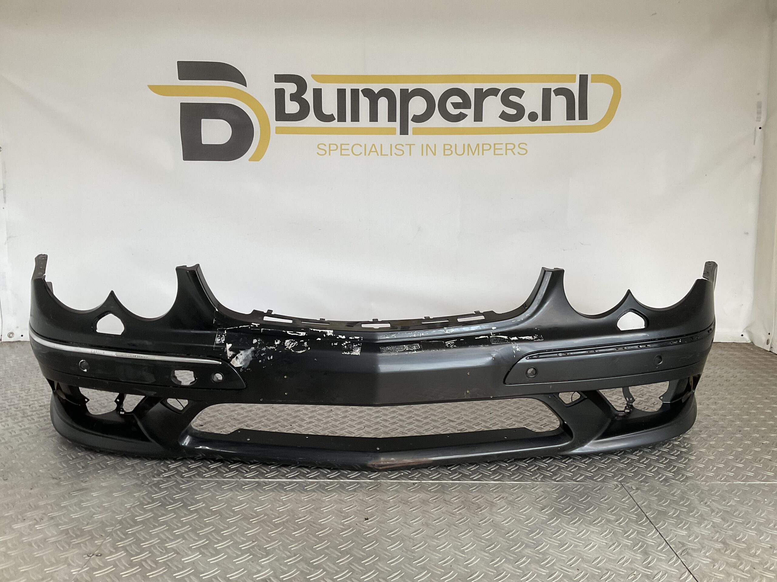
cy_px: 291
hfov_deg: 61.7
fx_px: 651
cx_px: 388
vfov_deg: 48.2
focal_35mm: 29
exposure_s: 1/100
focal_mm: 3
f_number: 1.8
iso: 40
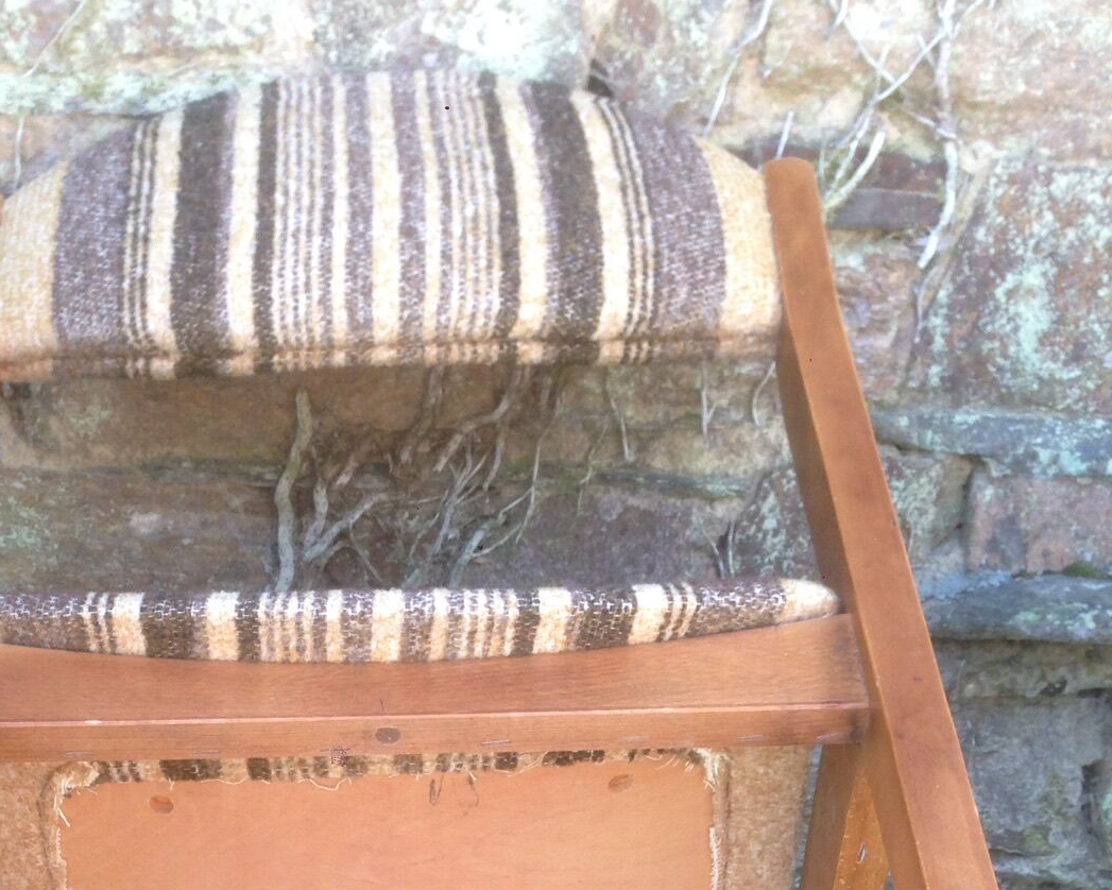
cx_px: 372
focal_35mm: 63
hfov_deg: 29.8
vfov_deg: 22.3
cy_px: 1081
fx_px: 2074
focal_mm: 4.12
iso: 64
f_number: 2.4
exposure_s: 1/120
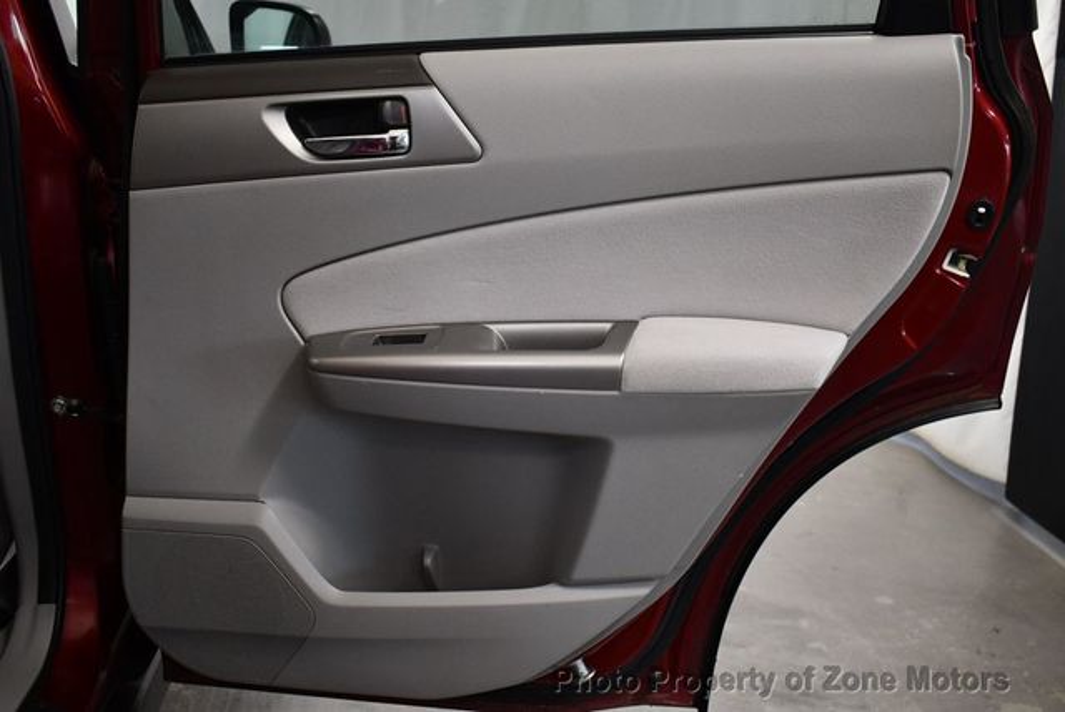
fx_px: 1066
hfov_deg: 53.1
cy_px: 356
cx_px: 532
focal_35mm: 36
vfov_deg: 36.9
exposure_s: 1/125
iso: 1250
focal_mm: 18
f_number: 3.5
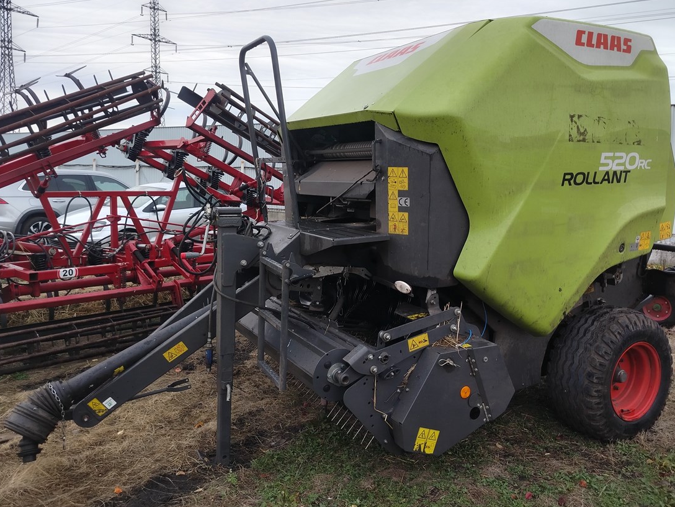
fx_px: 585
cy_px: 229
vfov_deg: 46.7
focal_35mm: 30
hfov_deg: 59.8
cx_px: 375
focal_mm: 5.25
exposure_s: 1/50
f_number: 1.75
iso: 132
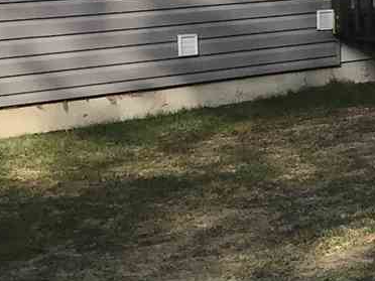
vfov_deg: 9.6
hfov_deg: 10.5
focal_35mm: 154
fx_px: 1668
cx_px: 977
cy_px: 19
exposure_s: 1/1408
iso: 20
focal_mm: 3.99
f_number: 1.8
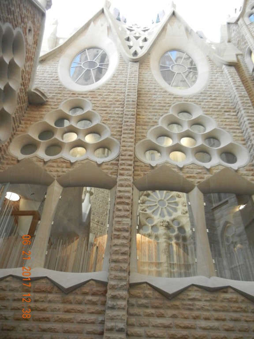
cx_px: 127
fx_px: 294
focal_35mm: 30
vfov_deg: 60.0
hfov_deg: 46.8
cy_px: 170
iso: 640
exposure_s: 1/176
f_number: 3.5
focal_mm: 5.4
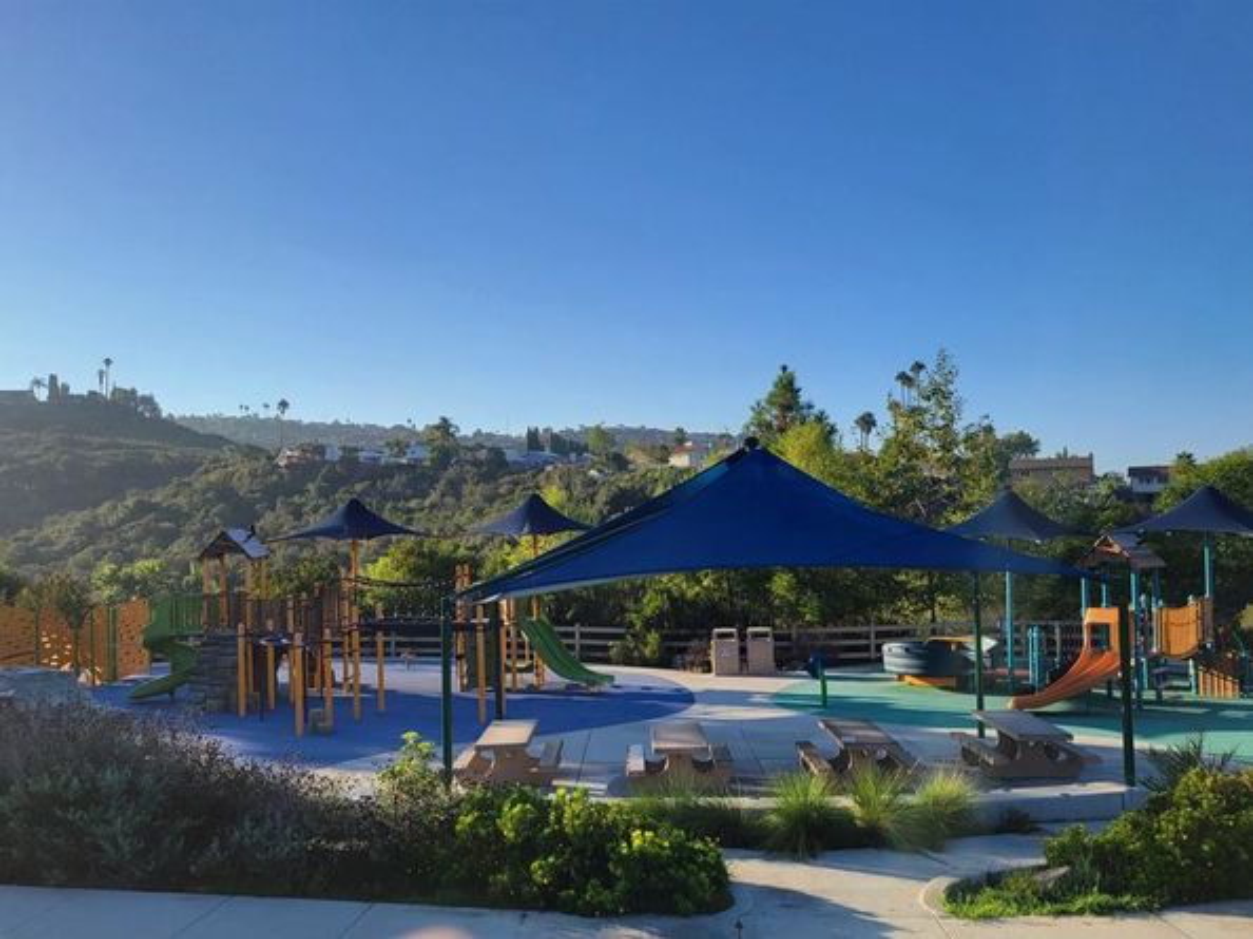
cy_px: 470
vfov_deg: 53.0
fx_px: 941
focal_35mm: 26
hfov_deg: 67.3
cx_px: 626
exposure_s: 1/1667
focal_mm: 5.4
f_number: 1.8
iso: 40
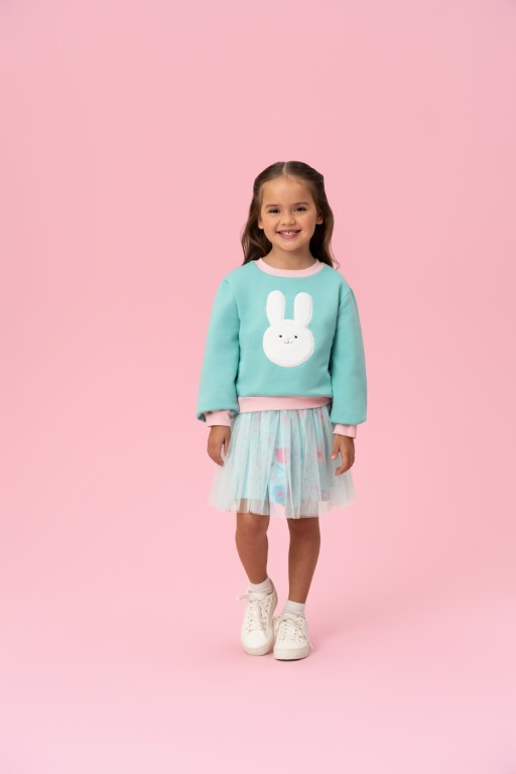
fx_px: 1569
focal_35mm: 73
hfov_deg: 18.7
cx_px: 258
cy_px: 387
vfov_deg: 27.7
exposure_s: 1/125
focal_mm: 73
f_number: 6.3
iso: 100
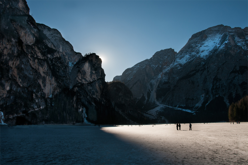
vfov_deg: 47.8
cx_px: 124
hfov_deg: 67.4
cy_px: 82
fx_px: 186
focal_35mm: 27
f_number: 9
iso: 200
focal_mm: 18
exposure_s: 1/1000
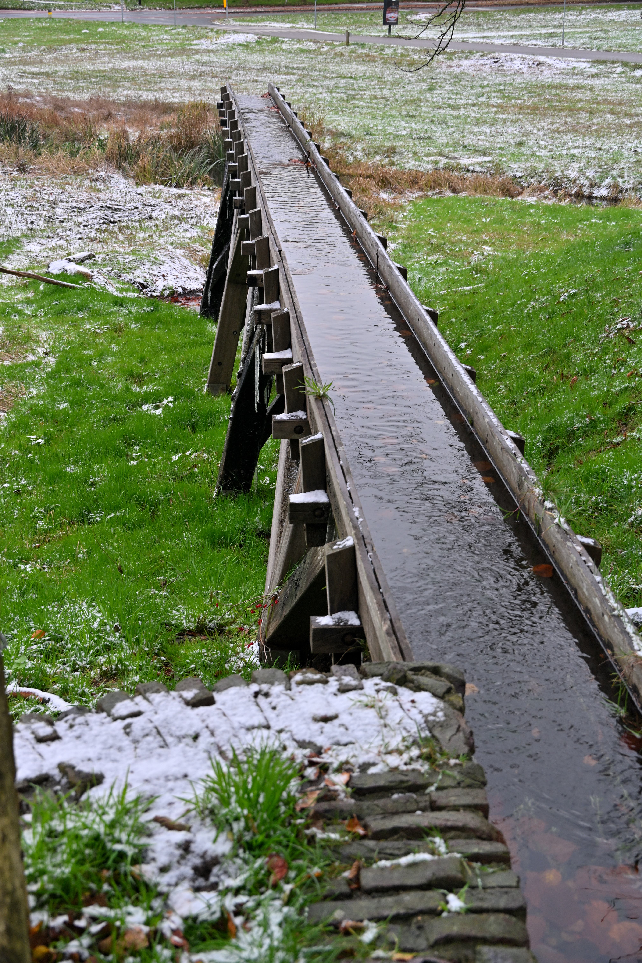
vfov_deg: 41.9
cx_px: 321
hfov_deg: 28.6
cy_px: 482
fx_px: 1257
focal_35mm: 47
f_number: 8
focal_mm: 47
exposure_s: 1/80
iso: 220
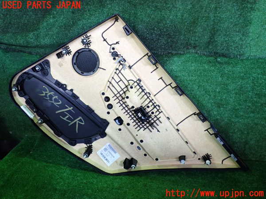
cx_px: 133
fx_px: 246
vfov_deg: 44.2
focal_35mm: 32
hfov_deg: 56.8
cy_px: 100
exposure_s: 1/30
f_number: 2.4
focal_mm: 5.79
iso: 320
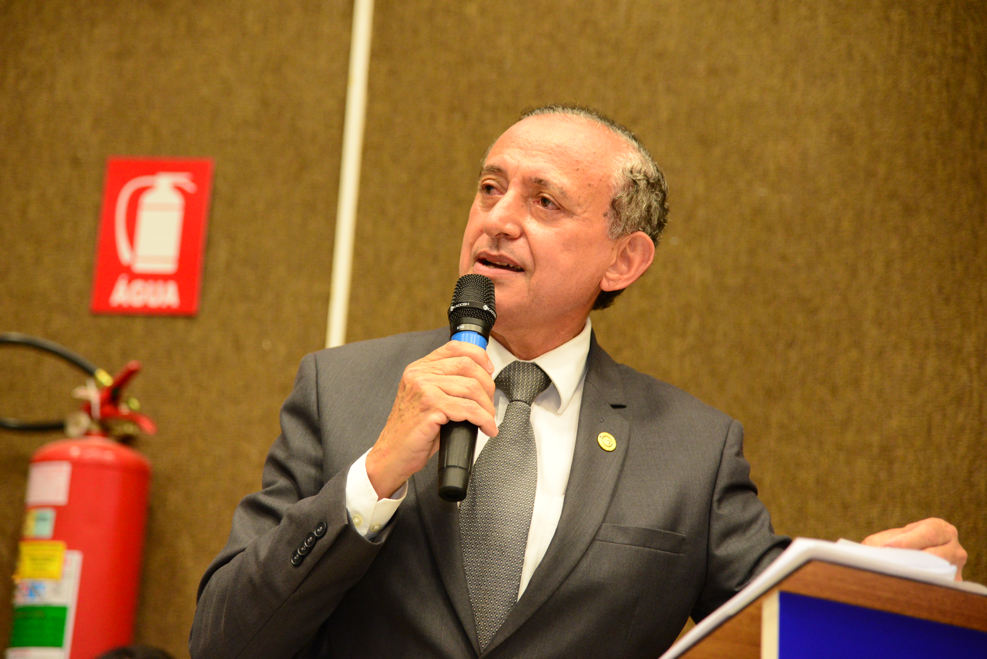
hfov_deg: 17.1
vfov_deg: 11.4
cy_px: 330
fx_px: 3291
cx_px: 494
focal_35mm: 120
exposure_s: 1/60
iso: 3200
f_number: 4
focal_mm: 120
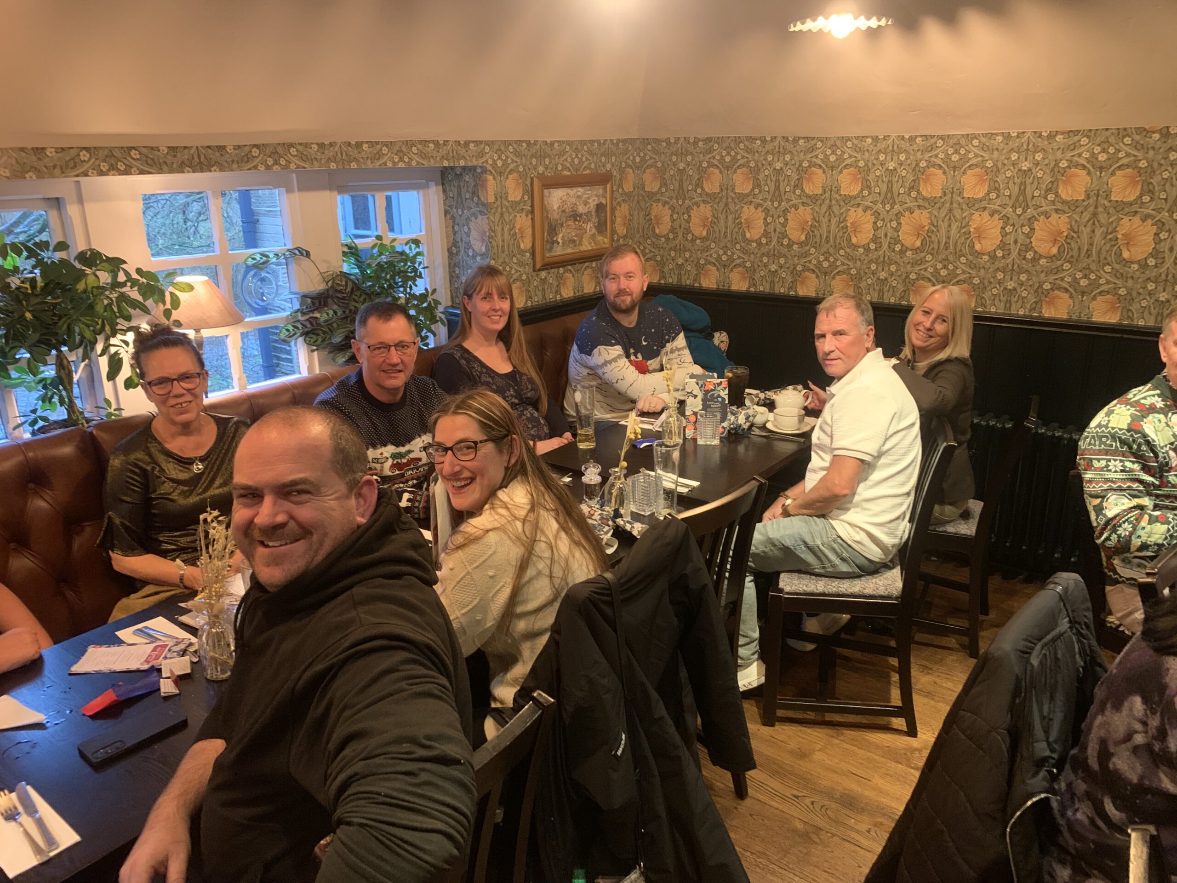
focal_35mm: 26
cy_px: 442
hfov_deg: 67.3
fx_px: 884
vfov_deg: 53.1
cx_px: 588
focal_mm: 4.25
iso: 400
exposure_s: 1/25
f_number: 1.8
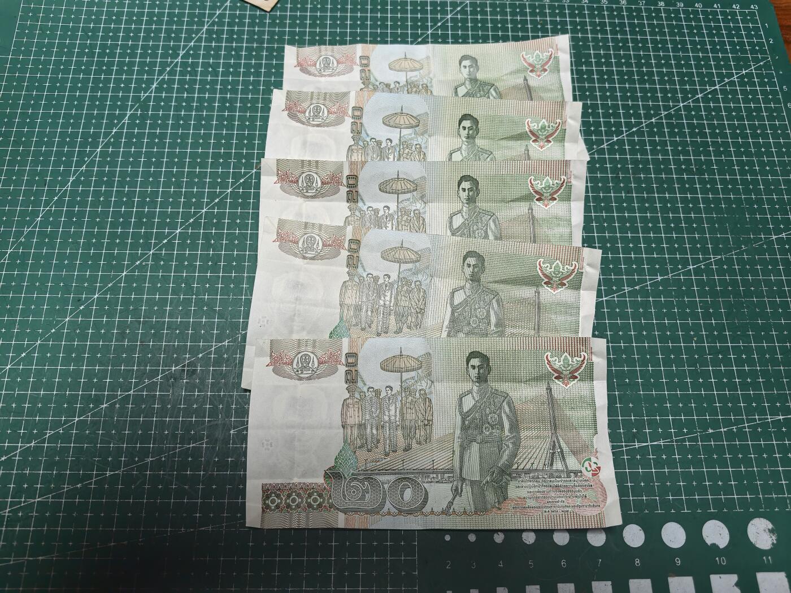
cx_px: 396
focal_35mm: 27
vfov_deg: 51.4
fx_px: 617
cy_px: 296
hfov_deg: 65.3
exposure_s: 1/50
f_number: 2
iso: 400
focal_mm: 6.98
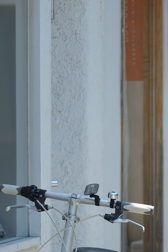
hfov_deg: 2.7
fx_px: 3556
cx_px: 139
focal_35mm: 508
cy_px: 237
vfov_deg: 4.1
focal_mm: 141.3
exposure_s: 1/420
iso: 200
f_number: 4.4
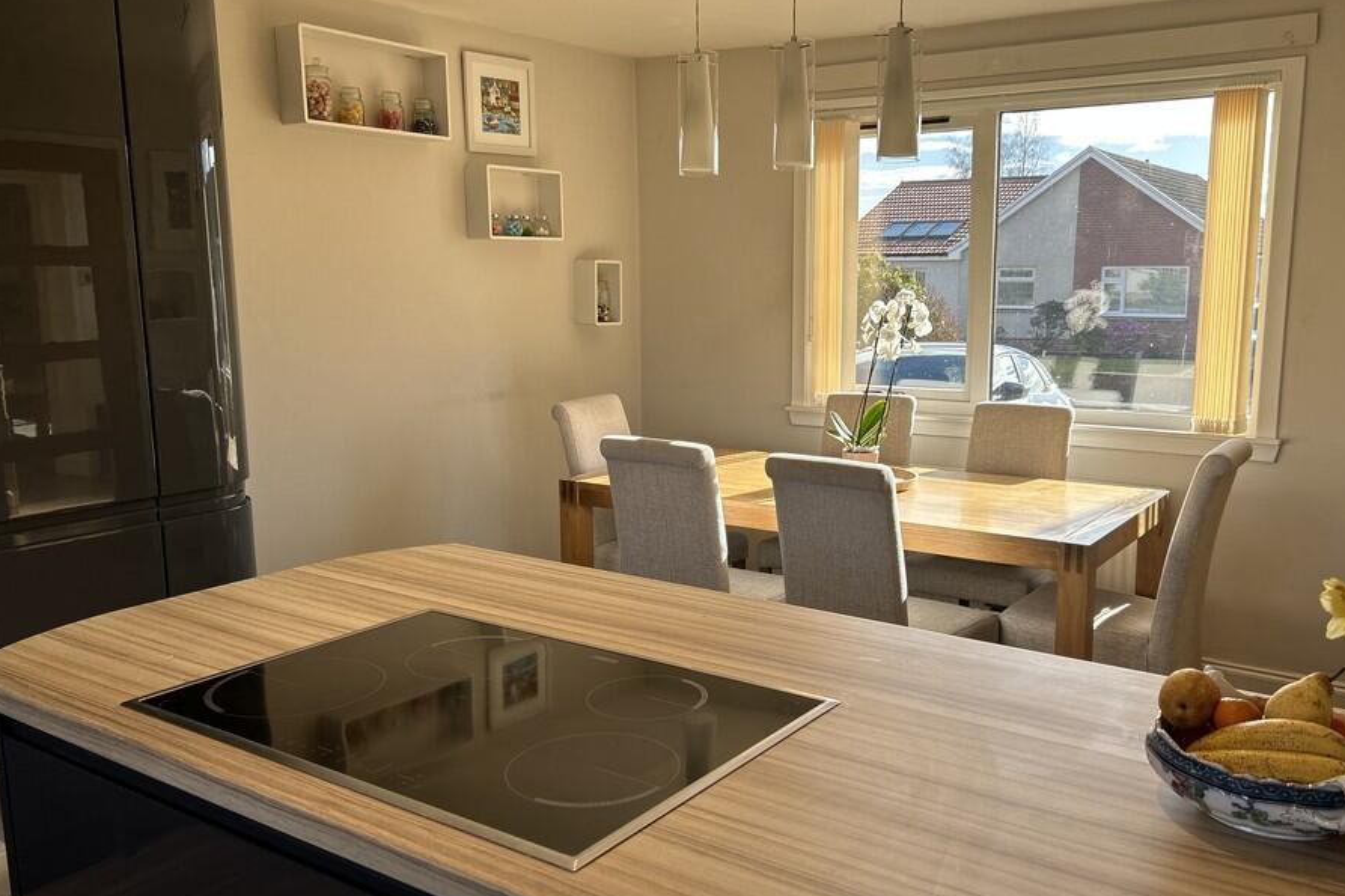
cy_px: 473
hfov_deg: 60.1
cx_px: 764
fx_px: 1158
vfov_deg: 42.3
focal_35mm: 31
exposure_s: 1/846
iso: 50
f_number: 1.5
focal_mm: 5.7
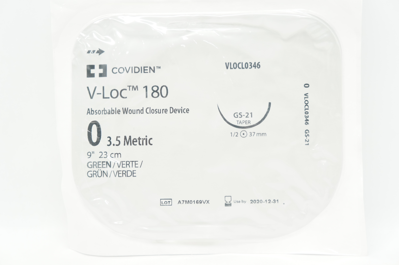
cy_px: 132
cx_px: 200
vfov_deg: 27.2
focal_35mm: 50
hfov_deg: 40.0
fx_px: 548
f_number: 5
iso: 800
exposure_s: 1/100
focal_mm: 33
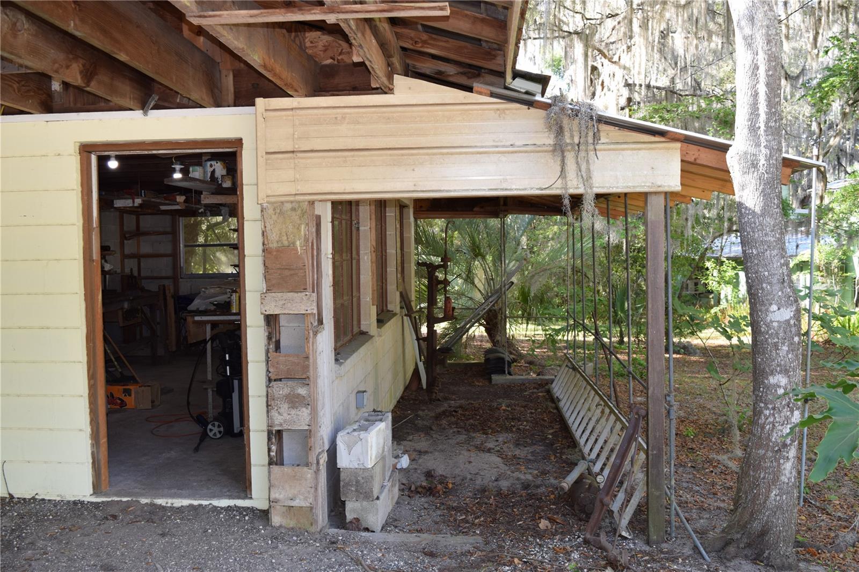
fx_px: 823
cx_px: 430
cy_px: 286
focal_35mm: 34
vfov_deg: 38.3
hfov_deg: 55.1
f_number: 5.6
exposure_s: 1/125
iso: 400
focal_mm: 23
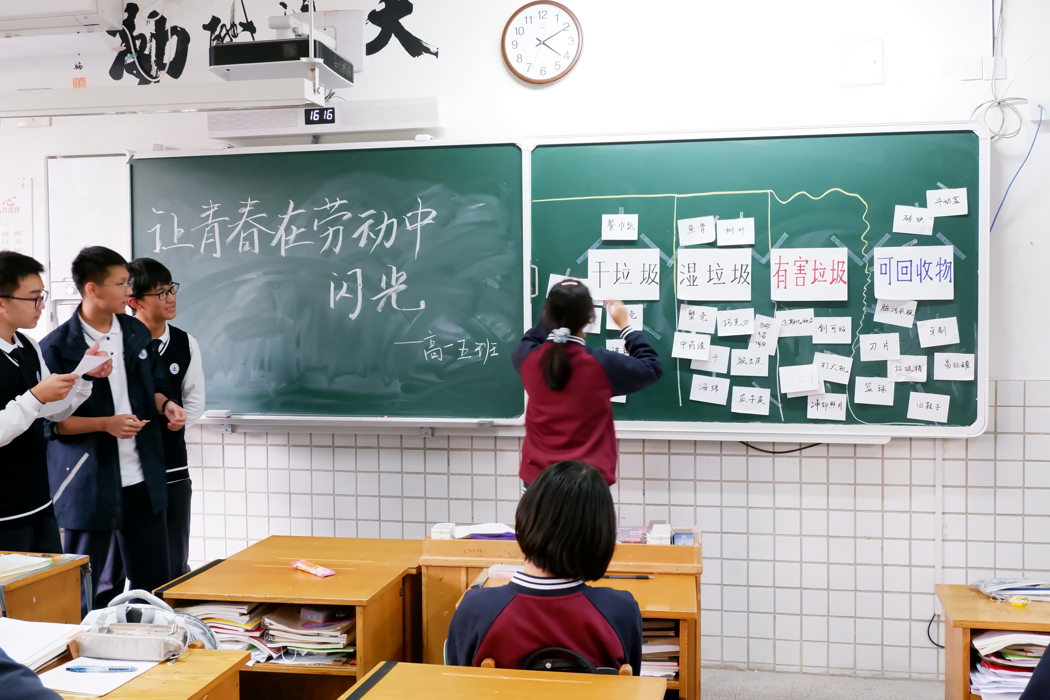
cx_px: 525
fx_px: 1196
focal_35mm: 41
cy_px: 350
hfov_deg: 47.4
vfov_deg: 32.6
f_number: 6.4
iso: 3200
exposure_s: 1/38
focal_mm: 27.1
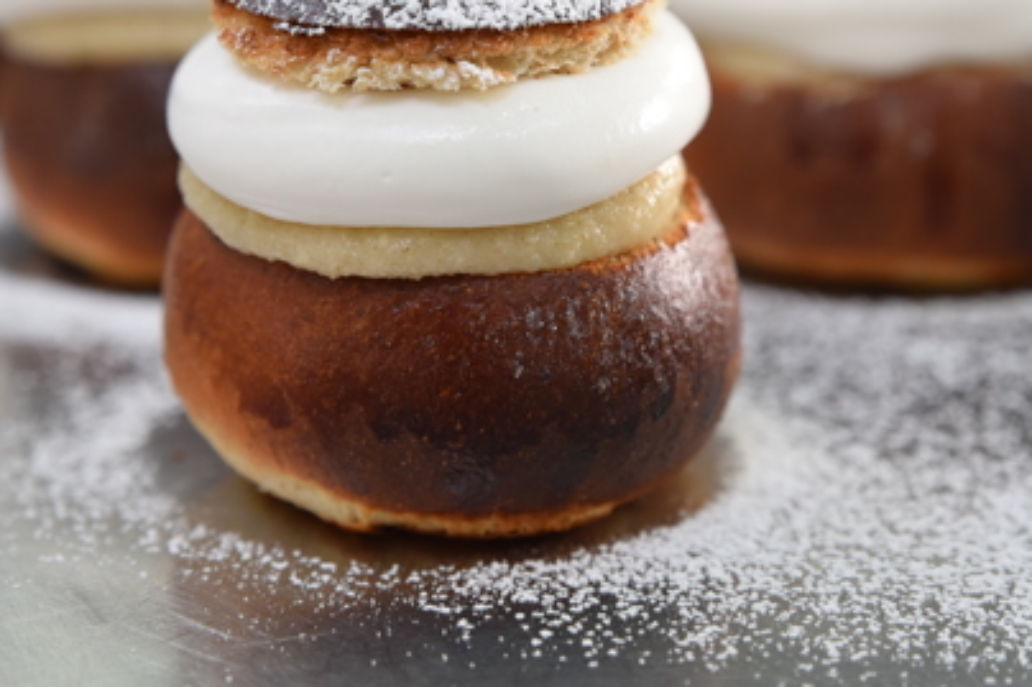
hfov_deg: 16.3
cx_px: 494
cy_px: 114
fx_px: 3610
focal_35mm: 126
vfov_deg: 10.8
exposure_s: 1/125
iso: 800
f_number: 4
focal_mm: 70
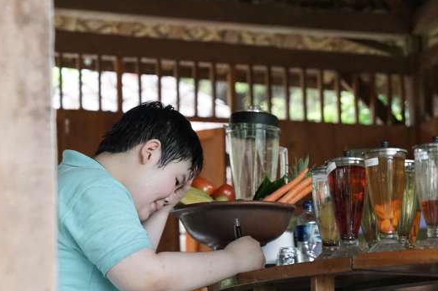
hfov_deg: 18.8
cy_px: 172
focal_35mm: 108
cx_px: 328
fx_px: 1313
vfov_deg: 12.7
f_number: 4
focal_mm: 70
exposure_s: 1/125
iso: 5000
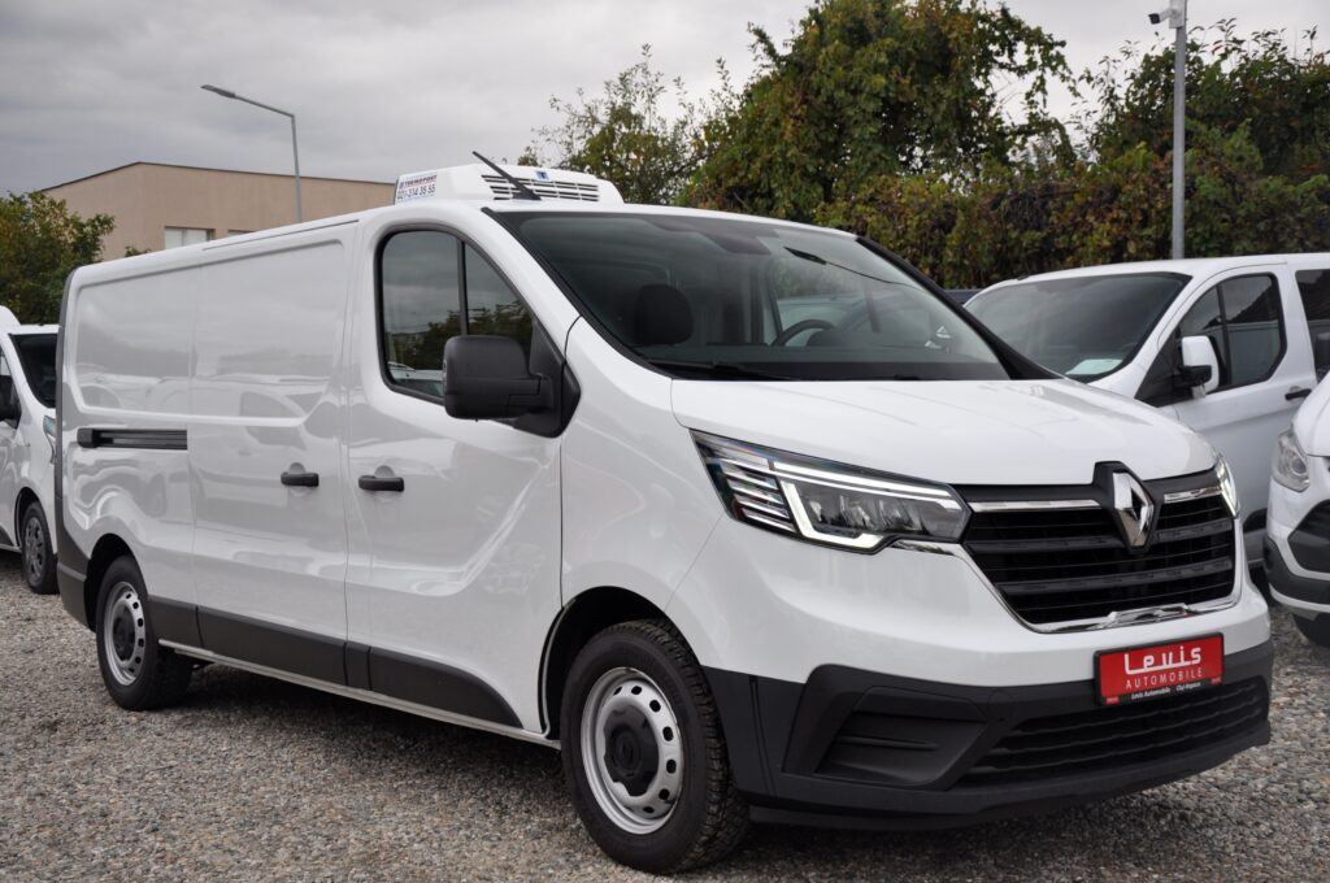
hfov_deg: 43.7
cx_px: 665
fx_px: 1660
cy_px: 442
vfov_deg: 29.8
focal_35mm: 45
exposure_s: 1/125
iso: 500
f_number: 5.6
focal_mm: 30
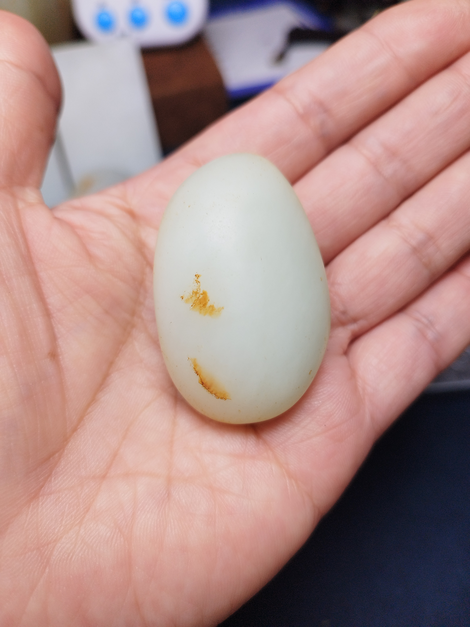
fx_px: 471
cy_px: 314
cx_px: 235
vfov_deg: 67.3
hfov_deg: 53.1
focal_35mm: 26
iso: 100
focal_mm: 6.24
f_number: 1.9
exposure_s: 1/275
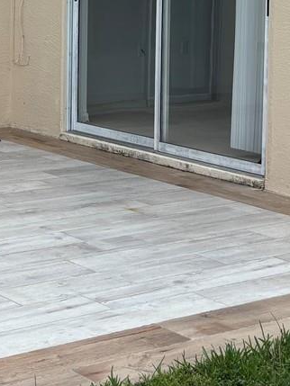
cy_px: -22
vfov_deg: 19.5
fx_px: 1083
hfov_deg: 14.2
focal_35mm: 97
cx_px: -150
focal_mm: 5.96
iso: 50
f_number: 1.6
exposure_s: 1/1220
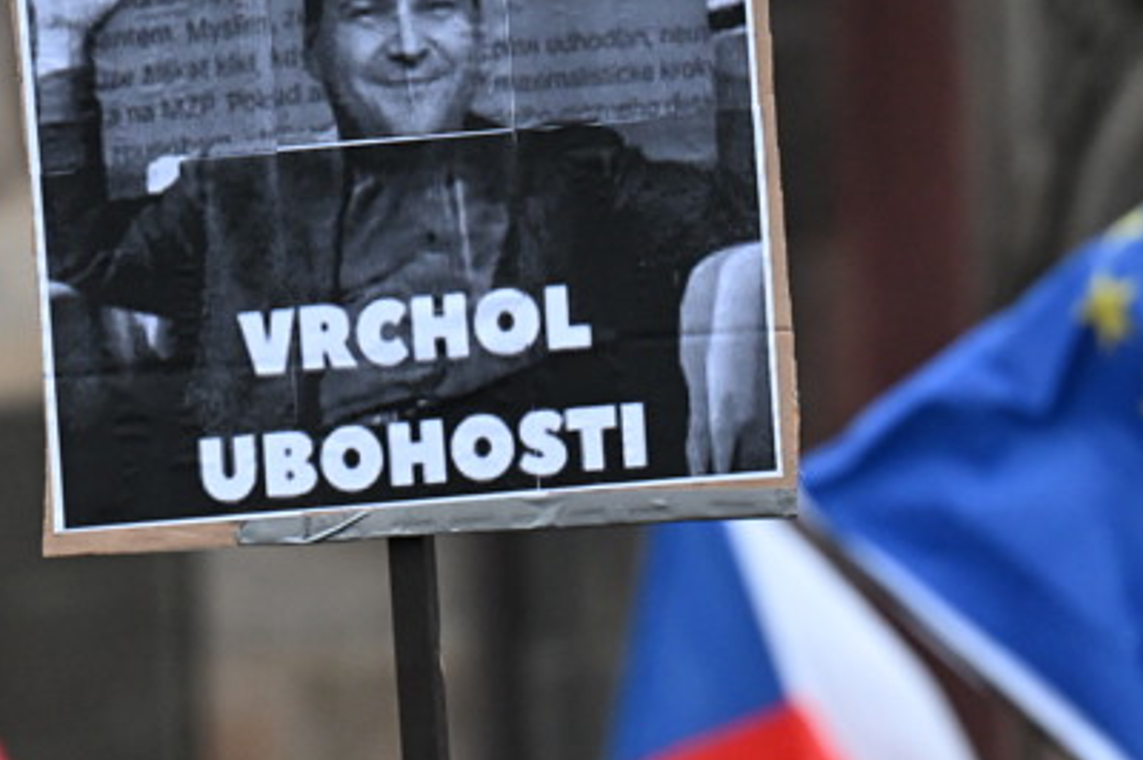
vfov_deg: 2.6
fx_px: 16433
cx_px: 297
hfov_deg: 4.0
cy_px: 214
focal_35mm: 518
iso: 3200
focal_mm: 200
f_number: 3.5
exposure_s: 1/500
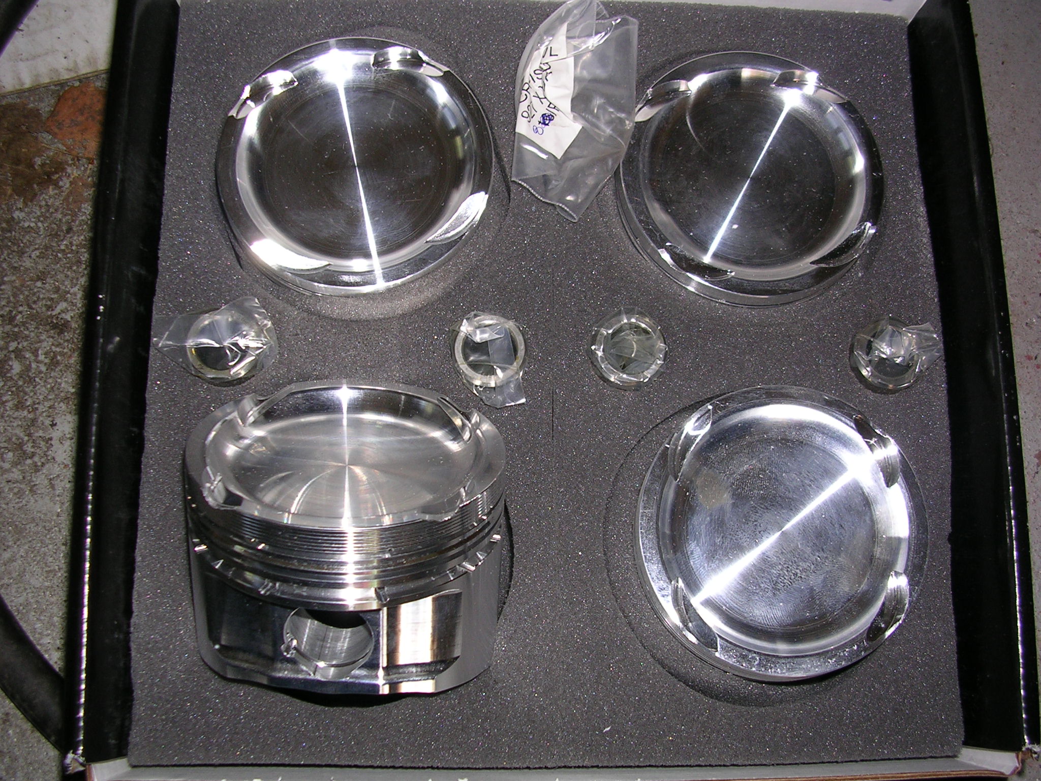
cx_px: 520
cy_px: 390
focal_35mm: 38
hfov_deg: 49.0
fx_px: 1143
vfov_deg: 37.7
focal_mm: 5.8
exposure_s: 1/60.1
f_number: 2.8
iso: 50
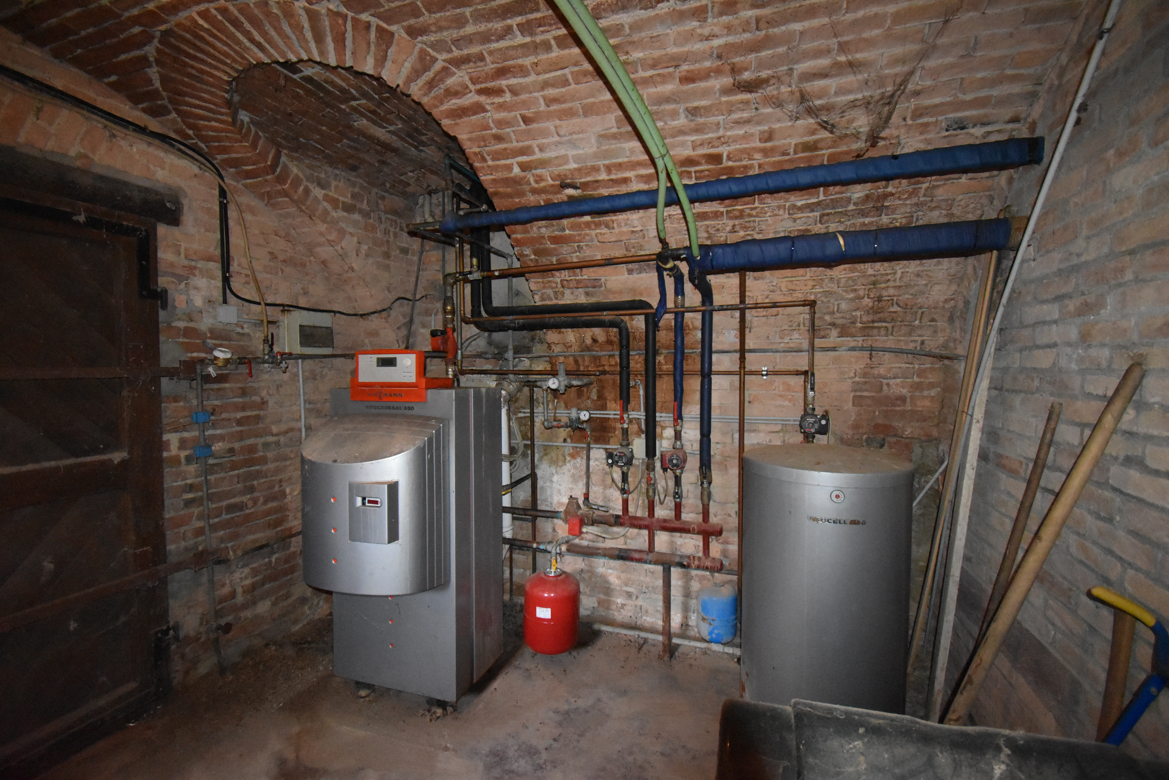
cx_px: 584
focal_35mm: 15
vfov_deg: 77.3
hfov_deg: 100.4
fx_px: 487
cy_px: 390
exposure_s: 1/60
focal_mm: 10
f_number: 4.5
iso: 6400
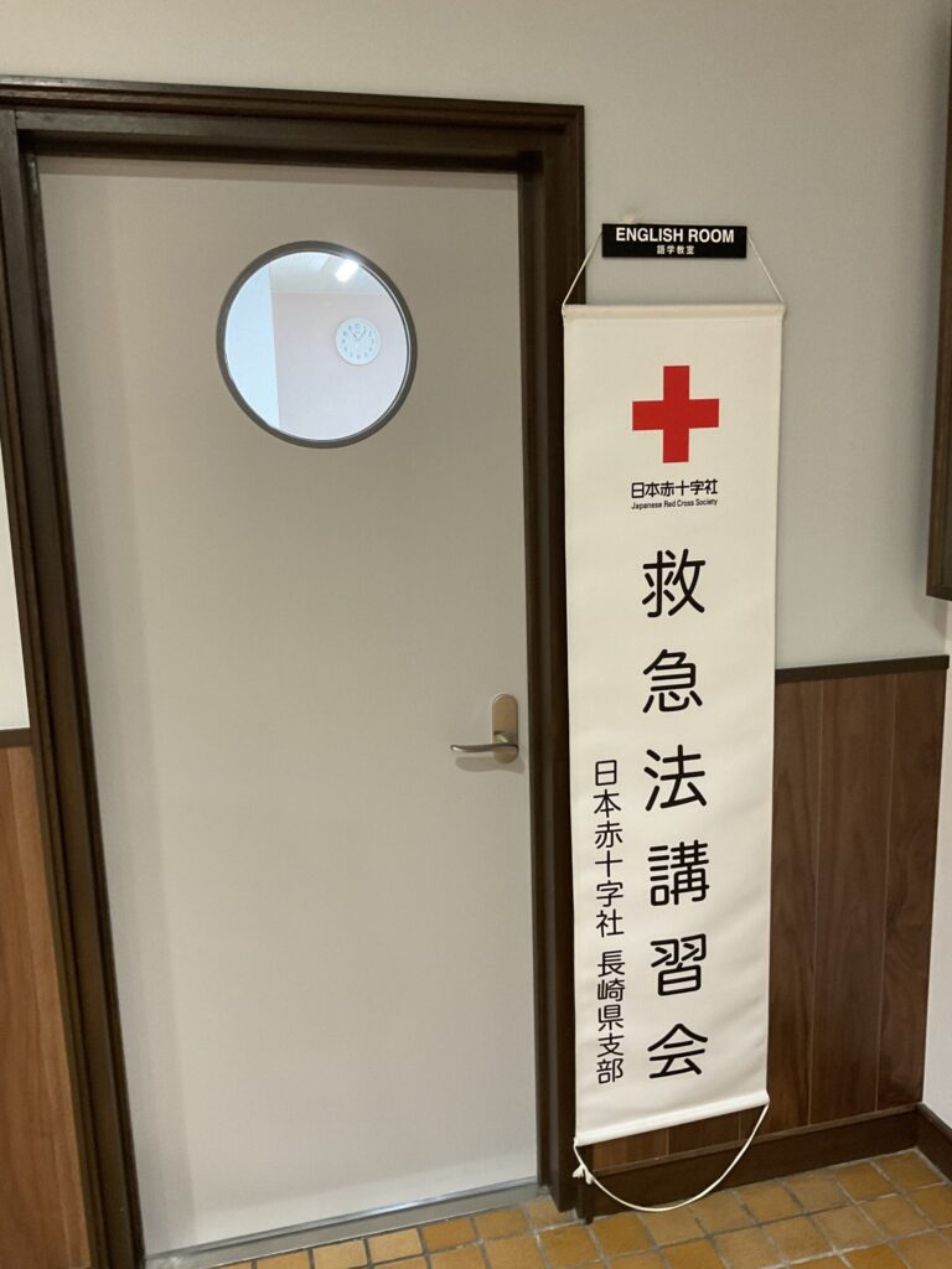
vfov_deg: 61.7
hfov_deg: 48.2
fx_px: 1063
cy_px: 634
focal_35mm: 29
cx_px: 476
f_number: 1.8
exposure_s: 1/60
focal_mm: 3
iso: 200
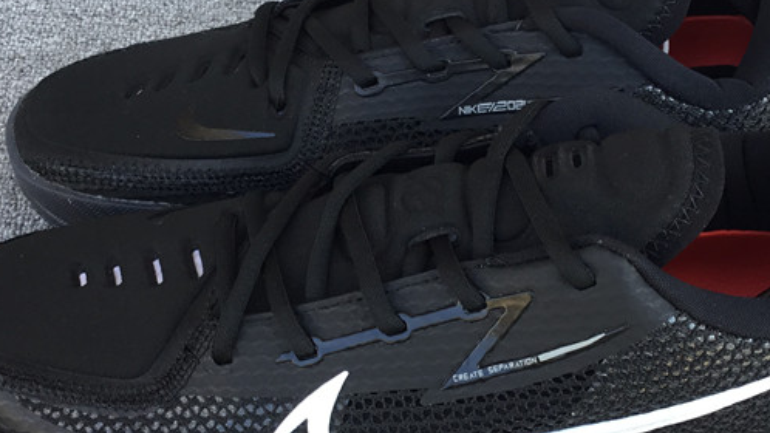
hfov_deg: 34.3
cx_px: 427
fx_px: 1245
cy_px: 254
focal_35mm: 61
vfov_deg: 19.7
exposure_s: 1/100
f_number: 2.4
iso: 32
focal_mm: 3.3
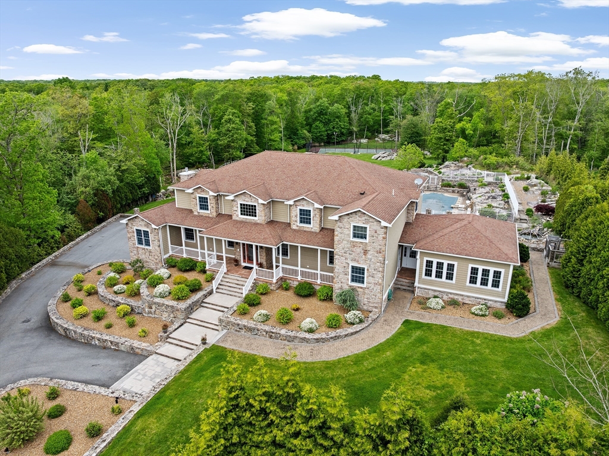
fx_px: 422
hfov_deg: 71.6
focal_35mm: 24
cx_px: 304
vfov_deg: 56.8
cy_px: 228
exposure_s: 1/120
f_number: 2.8
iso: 100
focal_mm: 12.29
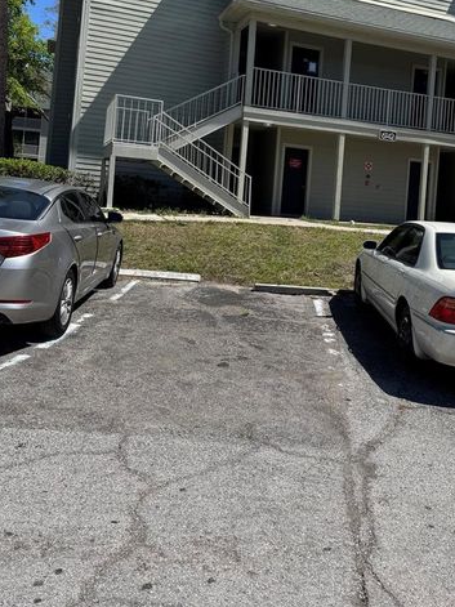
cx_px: 294
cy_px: 182
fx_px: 596
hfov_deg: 41.4
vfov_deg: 52.5
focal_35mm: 34
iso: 80
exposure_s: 1/4950
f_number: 1.78
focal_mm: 6.76
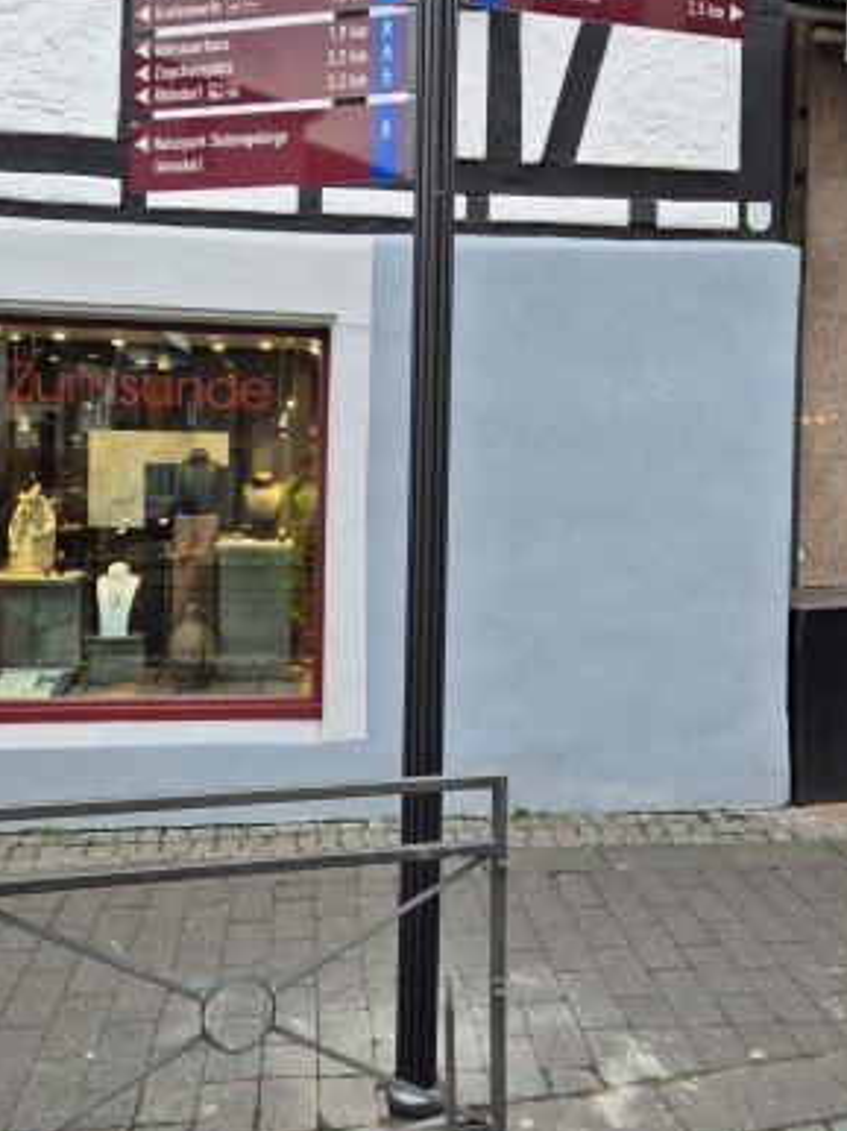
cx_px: 425
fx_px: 1012
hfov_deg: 45.4
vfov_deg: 58.0
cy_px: 460
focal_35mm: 31
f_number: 1.8
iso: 250
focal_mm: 5.4
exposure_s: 1/180
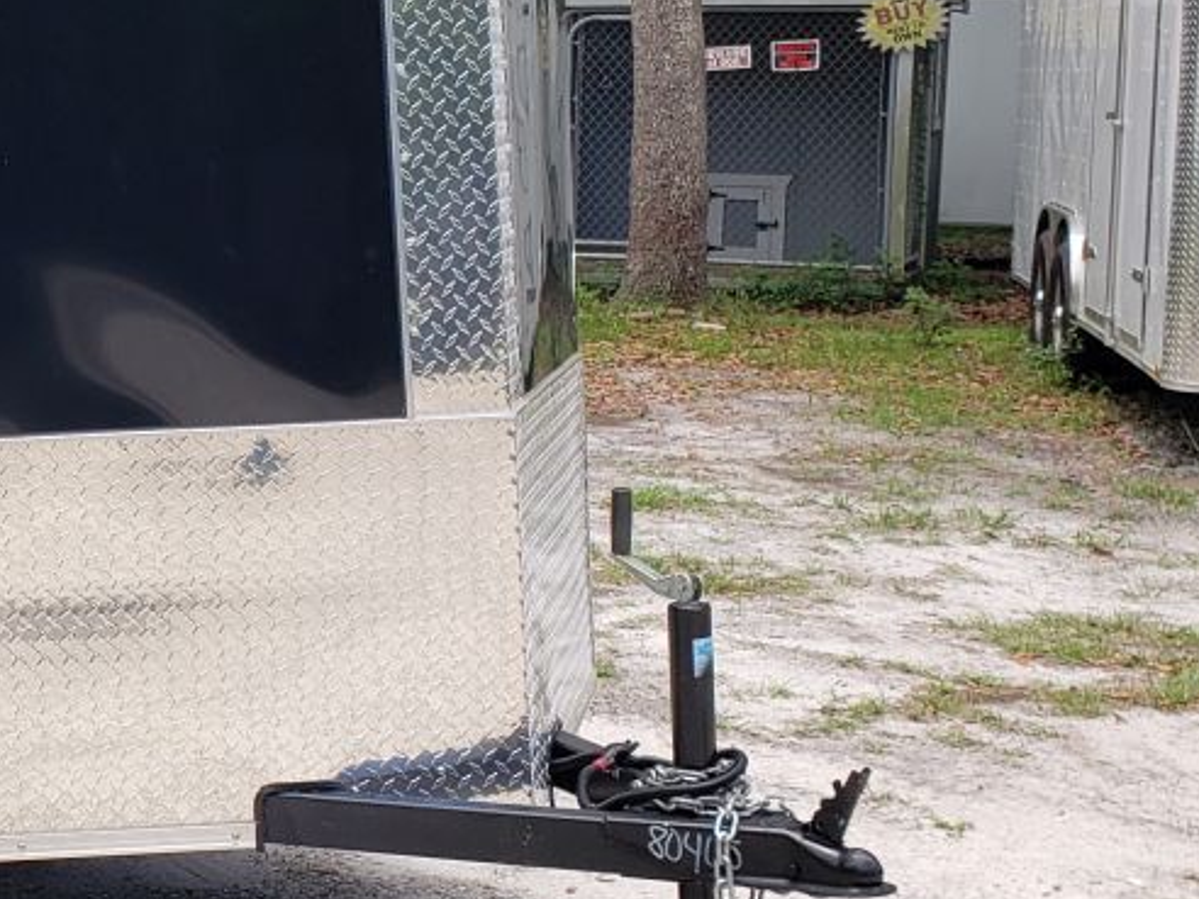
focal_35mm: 74
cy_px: 295
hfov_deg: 23.5
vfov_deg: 19.8
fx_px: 2563
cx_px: -331
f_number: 2.4
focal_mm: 4.3
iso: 50
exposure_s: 1/658
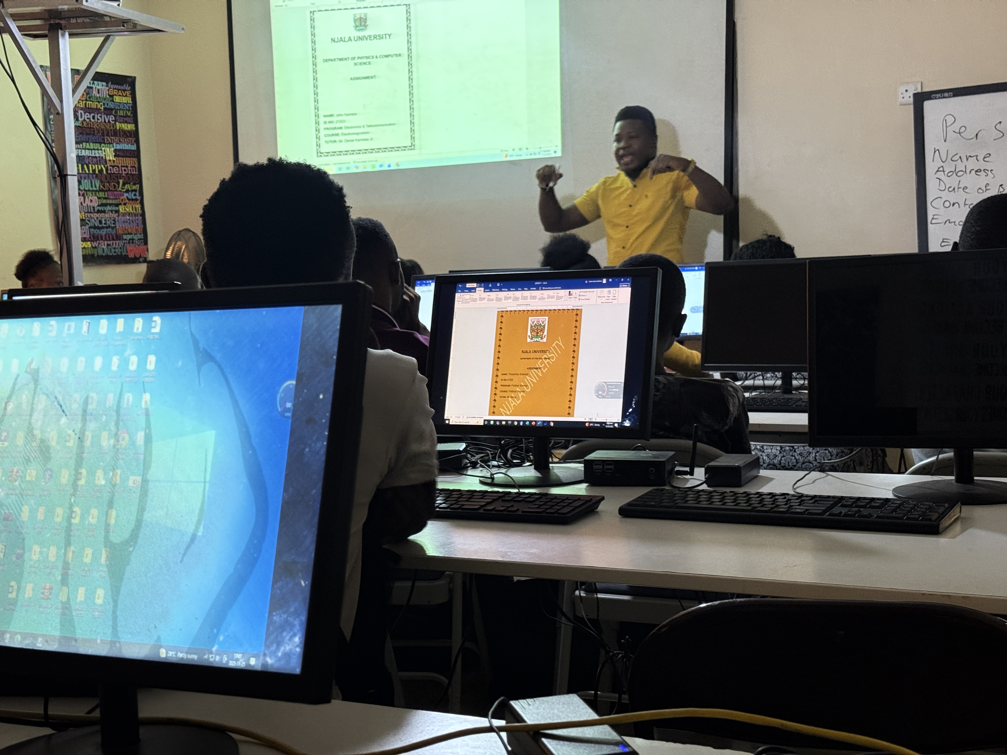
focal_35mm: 48
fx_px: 1396
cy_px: 378
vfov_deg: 30.3
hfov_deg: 39.7
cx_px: 504
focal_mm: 6.76
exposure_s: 1/50
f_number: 1.78
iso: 250
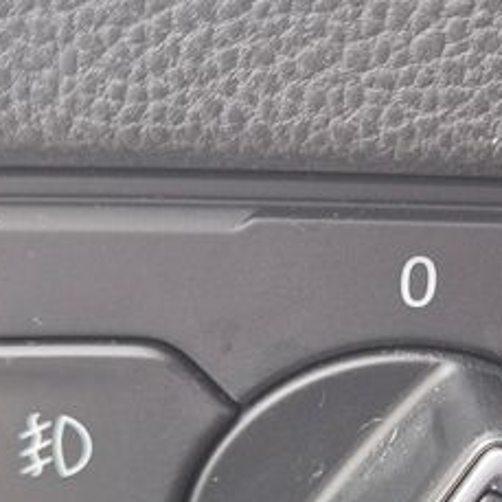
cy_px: 351
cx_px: 427
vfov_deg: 19.0
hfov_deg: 18.8
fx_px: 1493
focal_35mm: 91
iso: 250
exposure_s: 1/100
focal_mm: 5.4
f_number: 1.8
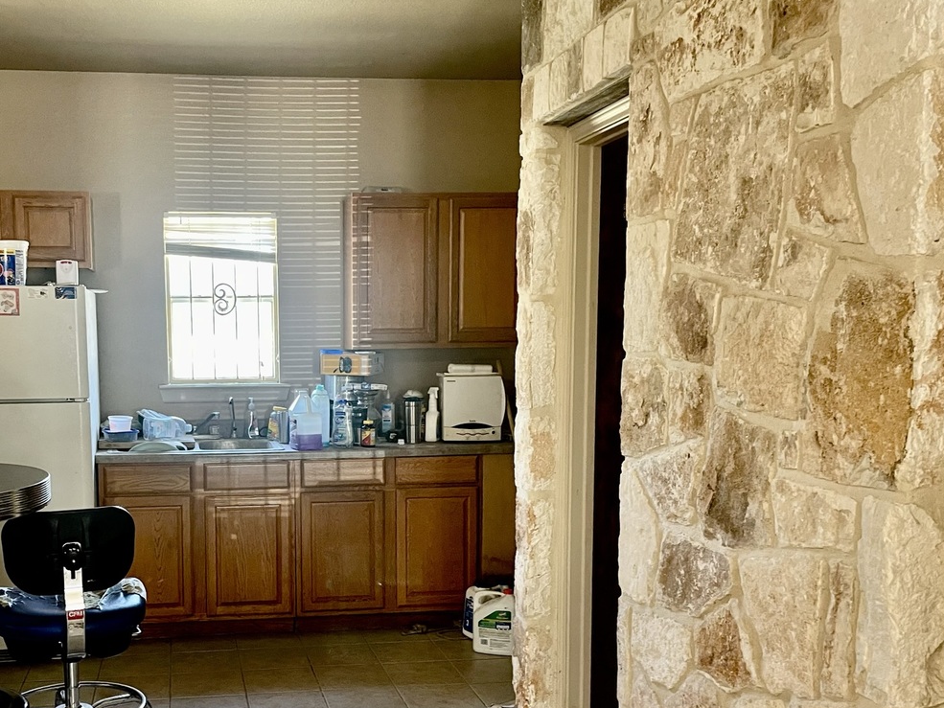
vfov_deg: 37.4
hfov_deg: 47.9
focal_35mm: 38
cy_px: 452
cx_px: 291
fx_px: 1036
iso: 250
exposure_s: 1/60
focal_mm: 4.2
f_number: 1.6
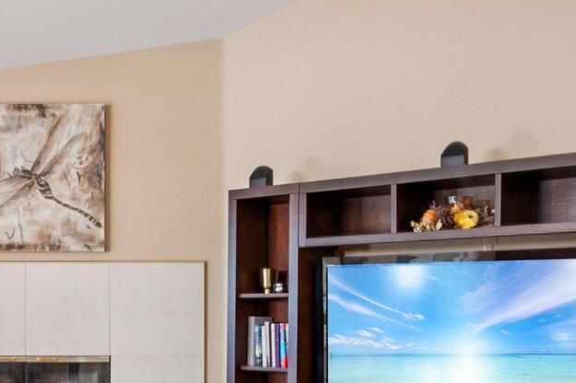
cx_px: 66
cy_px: 320
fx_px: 943
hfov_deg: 32.4
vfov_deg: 22.6
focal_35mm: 59
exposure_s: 1/5
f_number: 8
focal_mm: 18
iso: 400
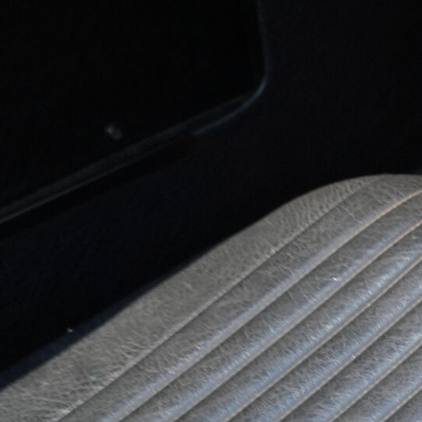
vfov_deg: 9.6
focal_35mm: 183
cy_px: 247
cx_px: 950
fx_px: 2521
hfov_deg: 8.8
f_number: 11
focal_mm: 45.7
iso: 800
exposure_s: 1/13
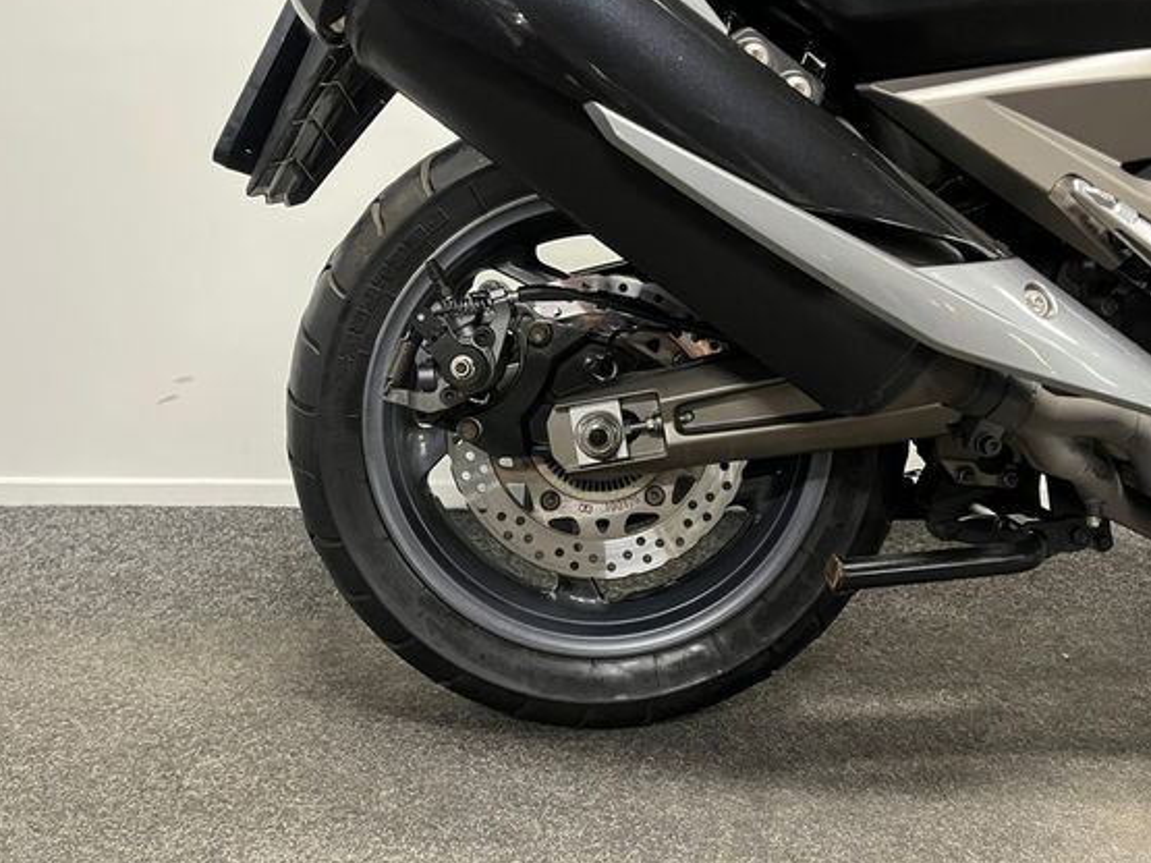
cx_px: 620
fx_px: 997
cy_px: 371
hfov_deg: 59.9
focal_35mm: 30
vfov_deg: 46.7
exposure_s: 1/50
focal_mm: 5.1
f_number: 1.6
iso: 500
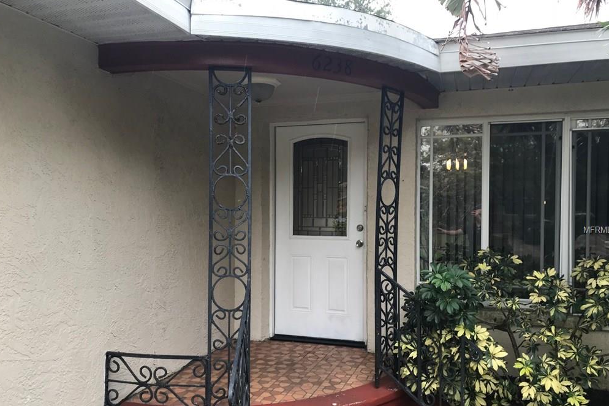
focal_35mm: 30
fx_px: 508
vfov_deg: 43.5
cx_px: 307
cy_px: 230
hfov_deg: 61.9
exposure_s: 1/120
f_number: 1.8
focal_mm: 3.99
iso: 32
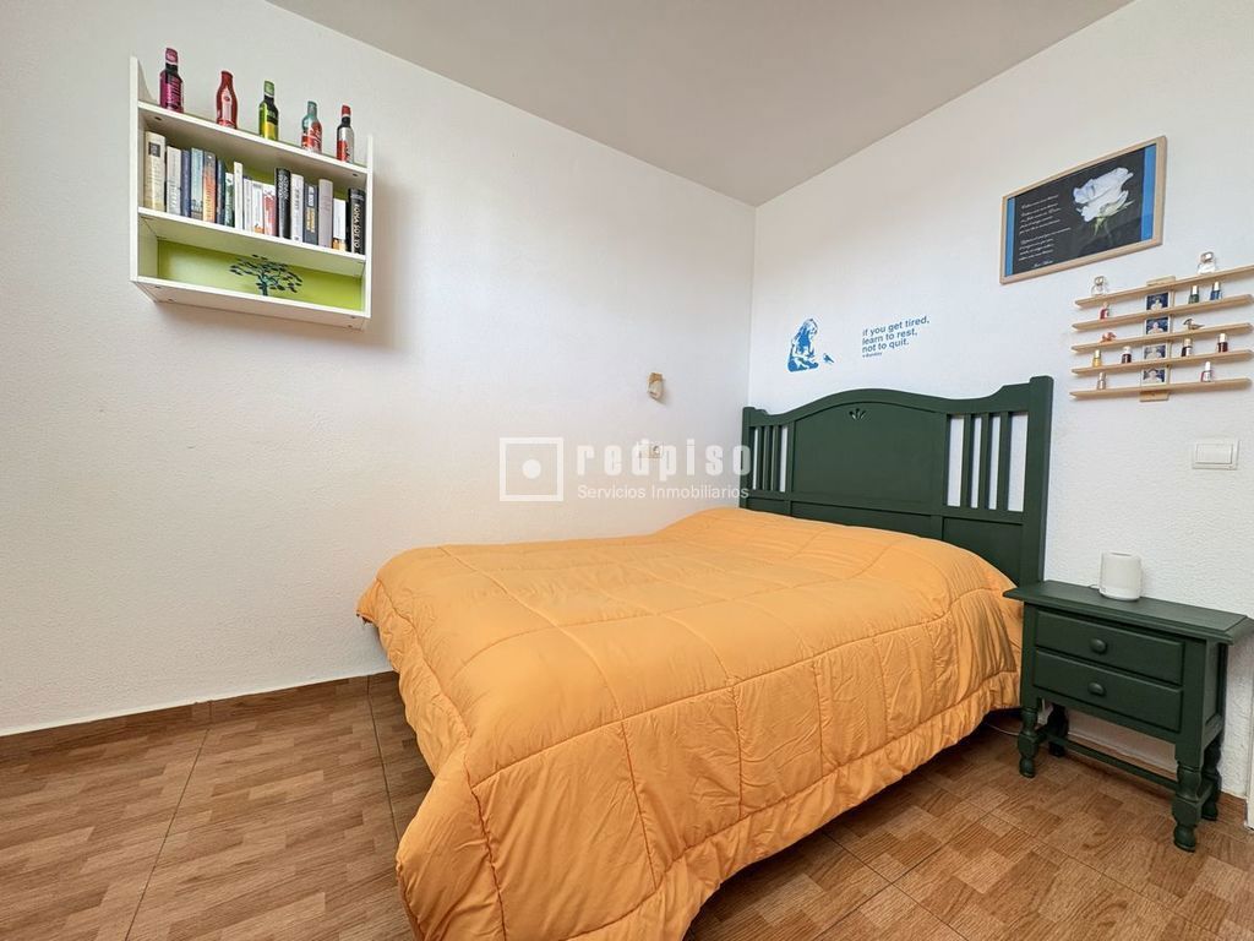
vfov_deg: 85.7
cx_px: 627
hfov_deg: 102.1
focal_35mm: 14
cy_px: 470
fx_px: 507
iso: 320
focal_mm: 2.22
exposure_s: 1/60
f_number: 2.2
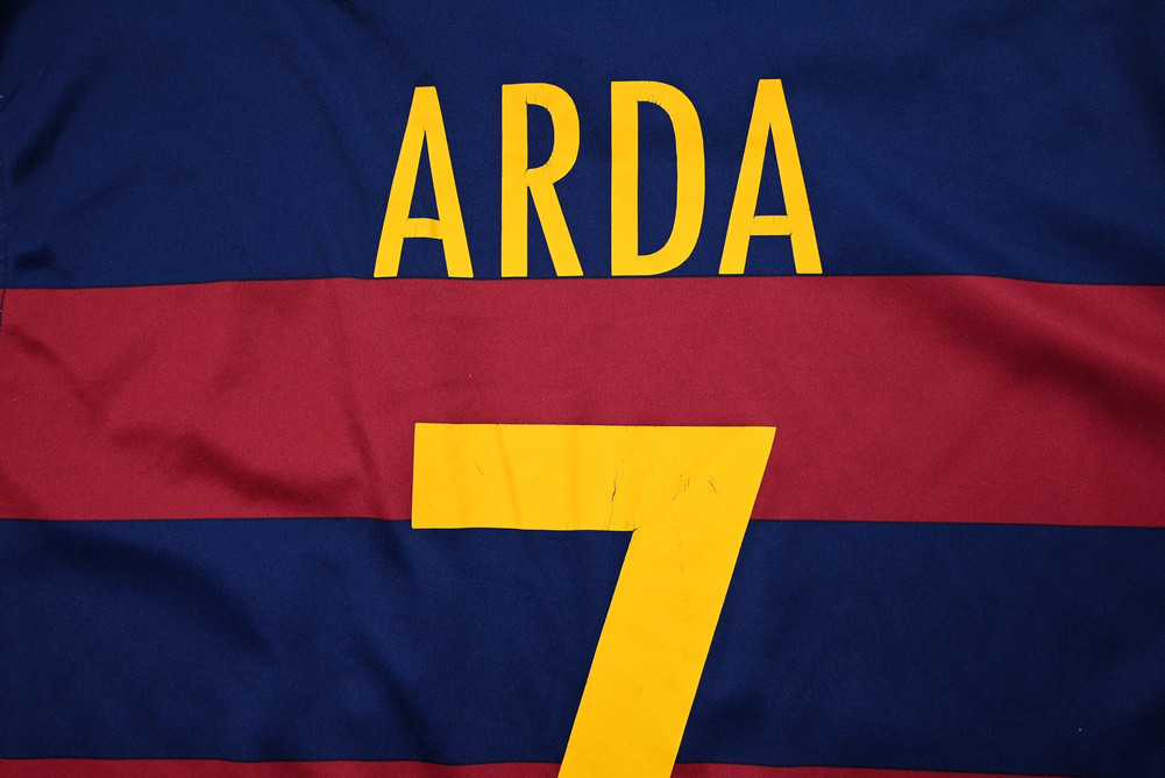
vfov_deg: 38.9
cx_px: 582
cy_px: 389
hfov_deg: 55.8
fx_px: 1101
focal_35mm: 34
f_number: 5
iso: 200
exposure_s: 1/125
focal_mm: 34
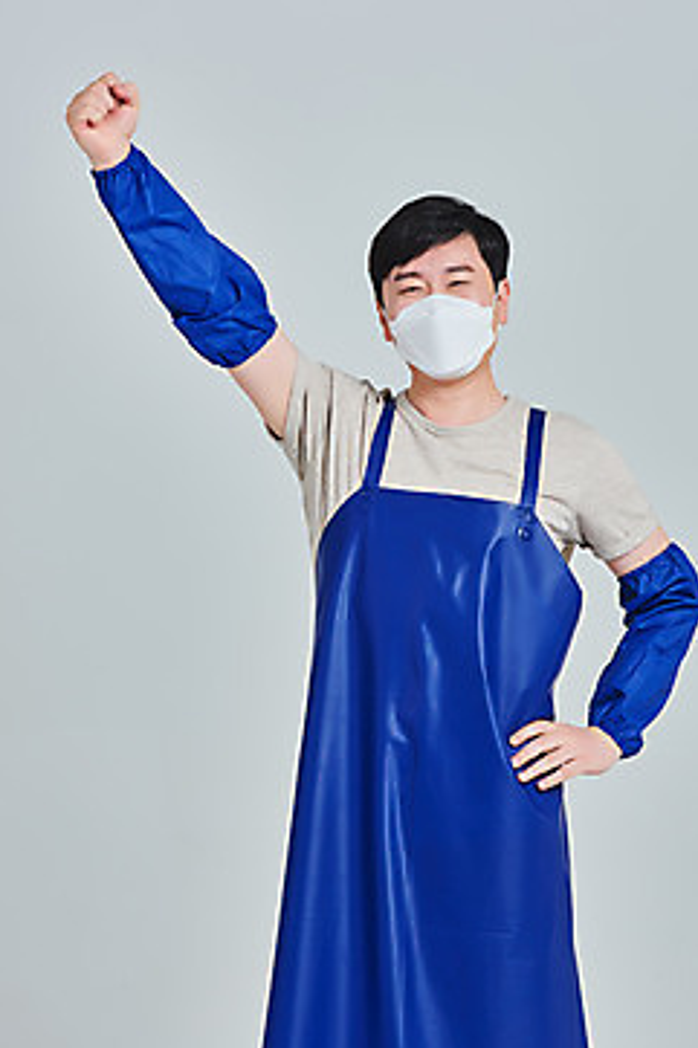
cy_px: 527
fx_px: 3377
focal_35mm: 116
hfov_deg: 11.8
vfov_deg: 17.6
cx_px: 384
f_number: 14
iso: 100
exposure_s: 1/125
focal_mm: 105
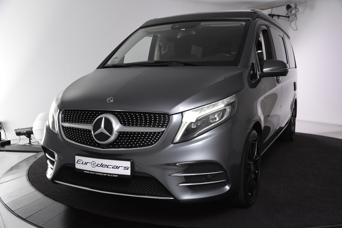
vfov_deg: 34.2
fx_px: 371
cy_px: 114
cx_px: 171
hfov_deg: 49.5
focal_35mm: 39
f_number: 5
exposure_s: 1/125
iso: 1600
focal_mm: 26
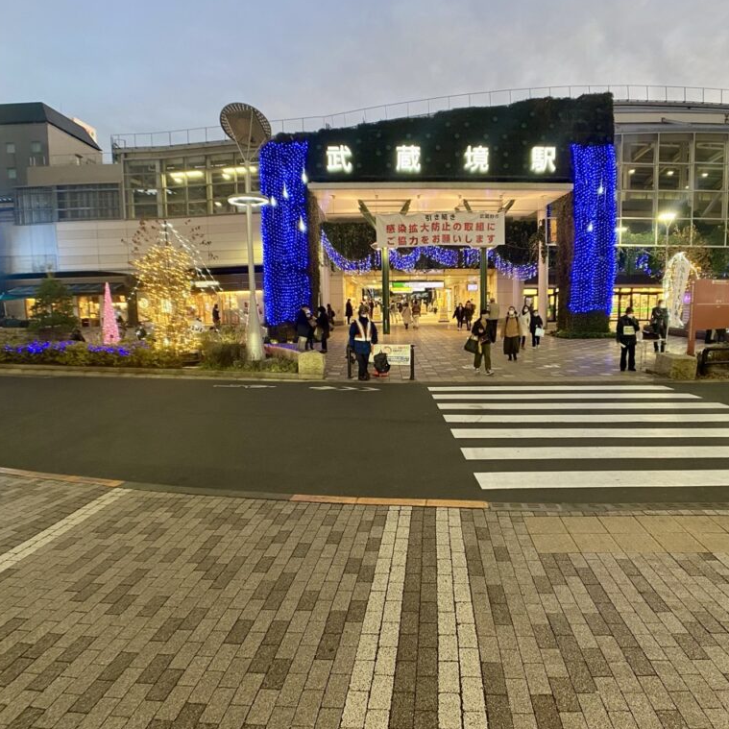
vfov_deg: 52.5
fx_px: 739
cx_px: 421
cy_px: 364
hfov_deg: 52.3
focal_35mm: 31
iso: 320
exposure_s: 1/50
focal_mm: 4.25
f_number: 1.8
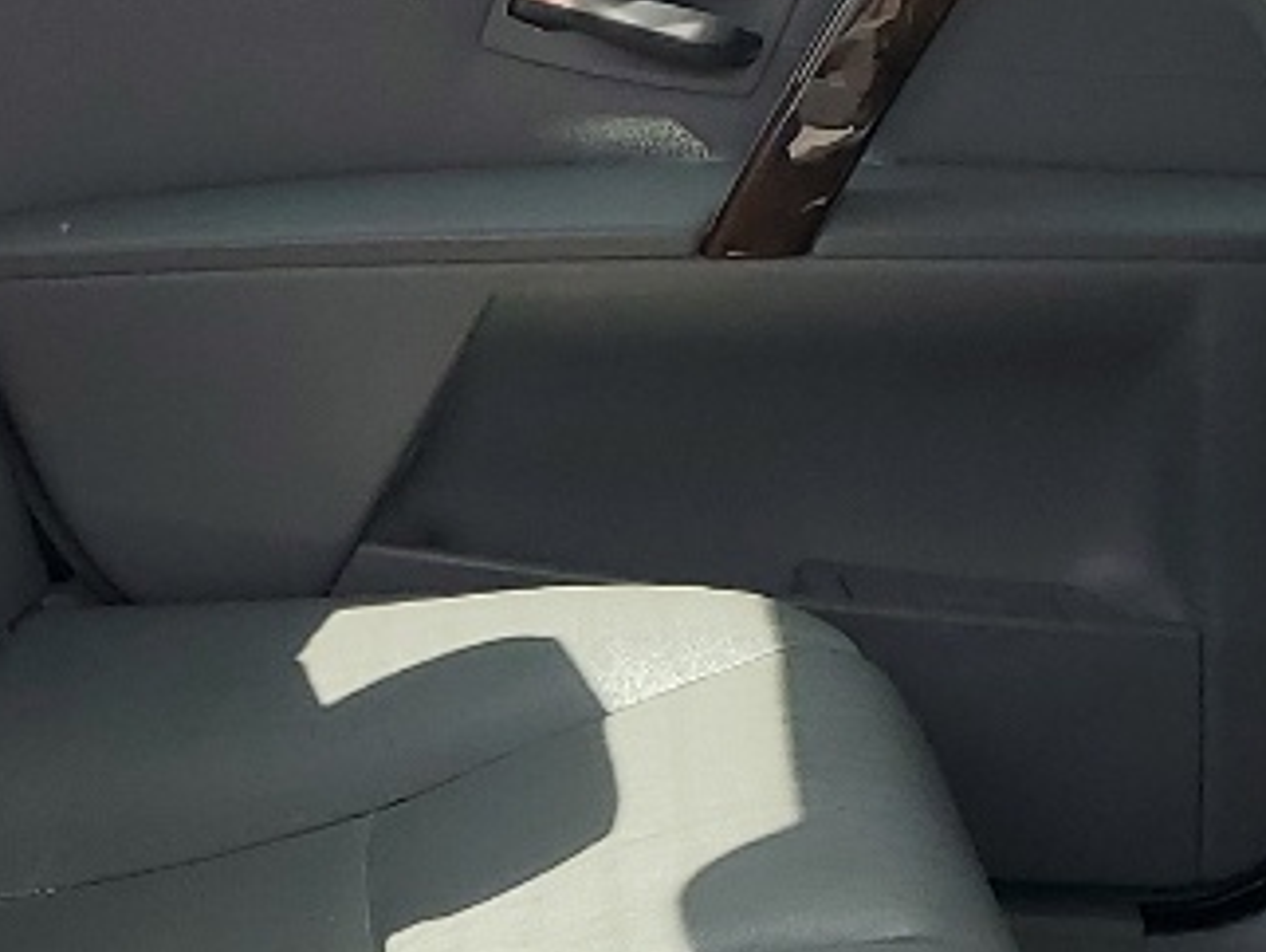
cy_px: 834
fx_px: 4721
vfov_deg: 11.4
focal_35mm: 129
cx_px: 334
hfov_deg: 15.2
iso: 50
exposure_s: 1/1250
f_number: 1.5
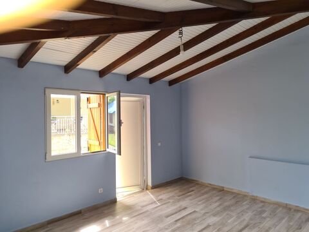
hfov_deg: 67.3
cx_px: 154
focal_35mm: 26
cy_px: 116
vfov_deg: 53.1
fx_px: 232
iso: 50
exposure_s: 1/203
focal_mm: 5.4
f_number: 1.8
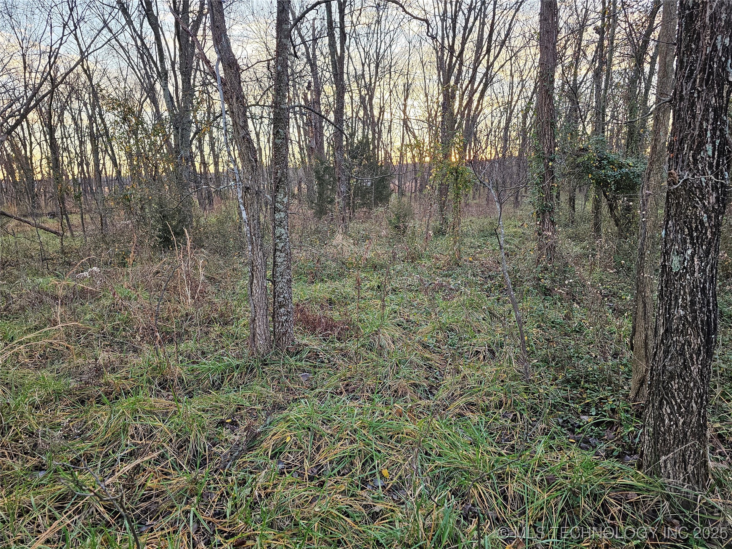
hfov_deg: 73.9
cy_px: 274
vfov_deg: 58.9
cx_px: 366
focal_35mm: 23
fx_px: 486
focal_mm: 6.3
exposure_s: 1/120
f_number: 1.7
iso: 160
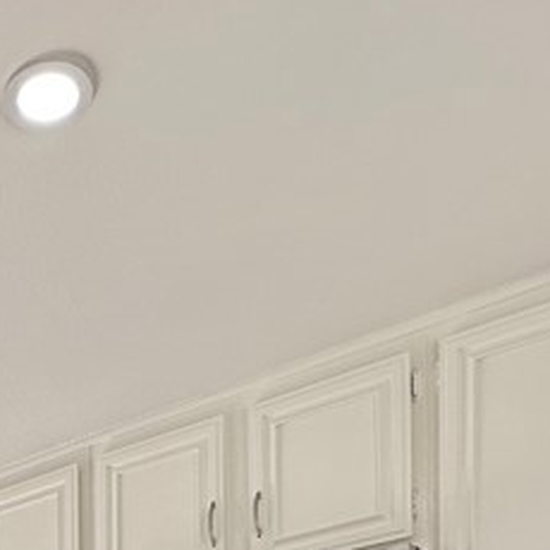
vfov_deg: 23.0
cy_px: 892
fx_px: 989
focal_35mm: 55
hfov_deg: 27.7
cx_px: -88
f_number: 2.2
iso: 40
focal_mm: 2.22
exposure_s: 1/481
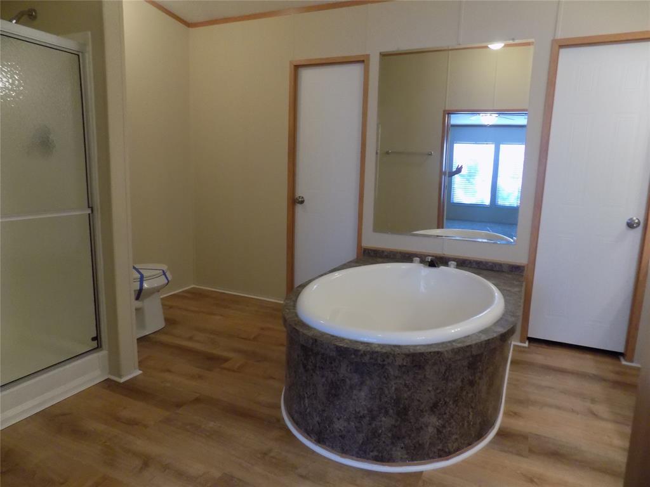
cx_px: 325
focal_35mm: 23
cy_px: 244
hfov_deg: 73.9
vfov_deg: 58.9
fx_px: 432
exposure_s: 1/30
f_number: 3.1
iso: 320
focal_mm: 4
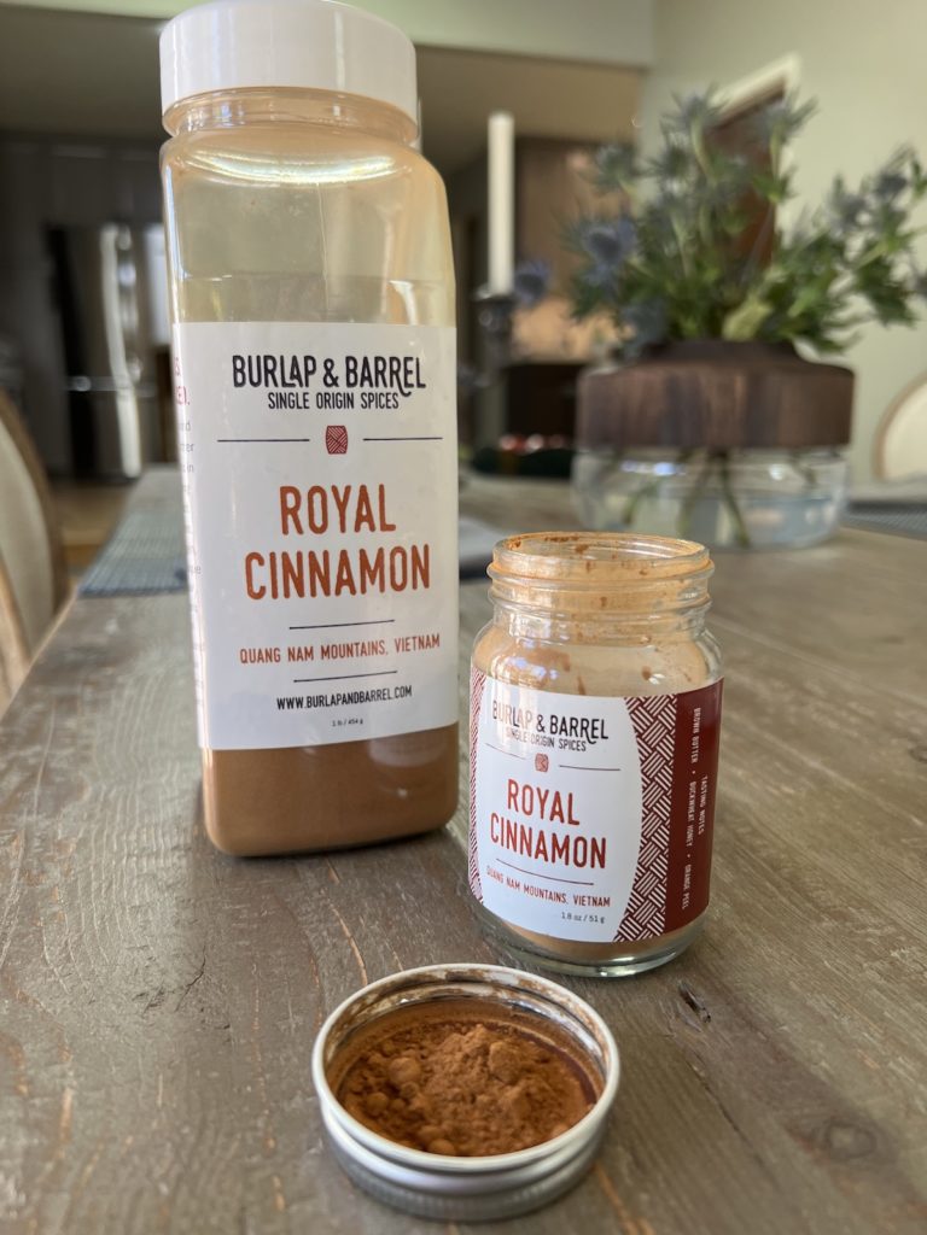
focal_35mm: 26
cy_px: 618
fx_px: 928
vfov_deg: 67.3
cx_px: 464
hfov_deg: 53.1
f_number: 1.5
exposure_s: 1/109
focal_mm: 5.7
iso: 125
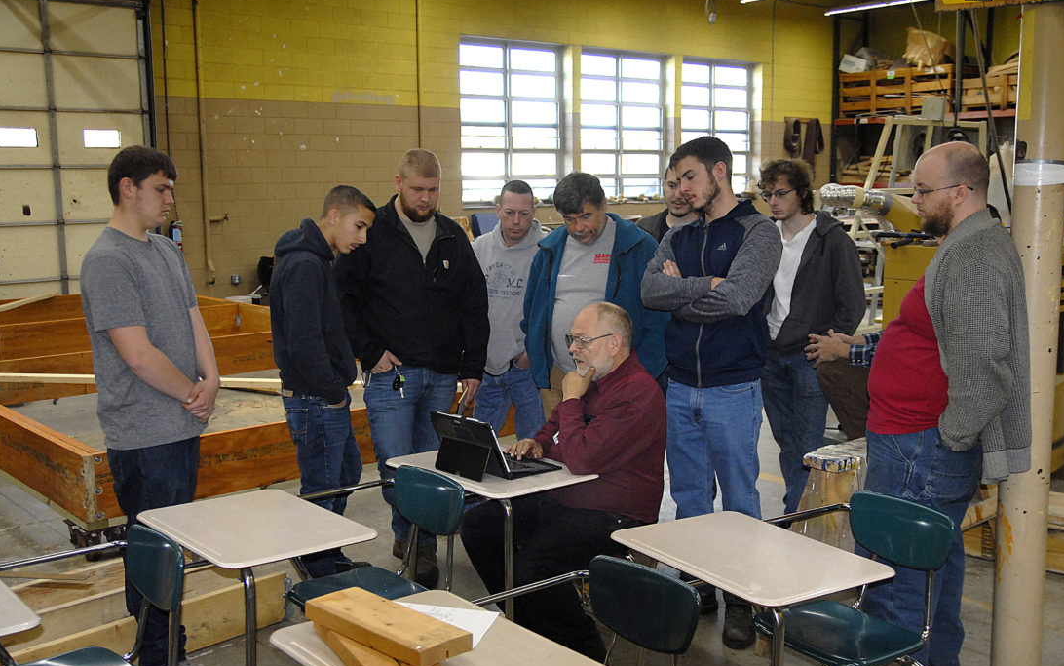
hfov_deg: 52.7
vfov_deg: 34.4
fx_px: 1073
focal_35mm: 37
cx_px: 533
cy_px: 313
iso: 400
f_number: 2.8
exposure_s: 1/250
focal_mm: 24
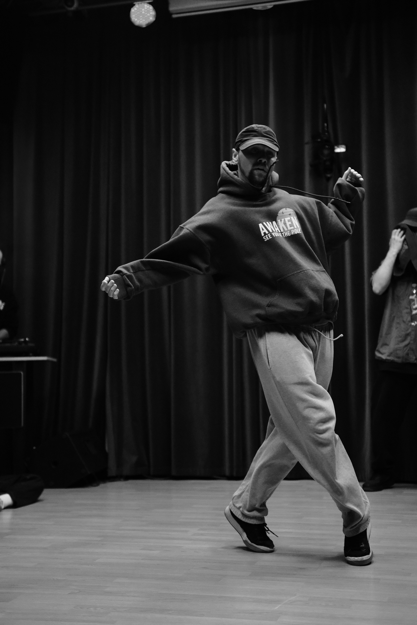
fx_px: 869
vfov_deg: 39.6
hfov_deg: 27.0
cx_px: 208
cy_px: 312
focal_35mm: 50
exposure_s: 1/2000
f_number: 1.8
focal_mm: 33
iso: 4000
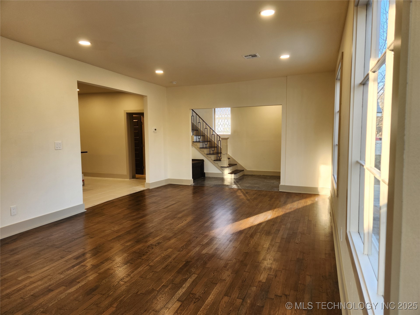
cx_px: 210
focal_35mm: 23
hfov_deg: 73.9
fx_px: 279
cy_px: 158
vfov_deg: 58.9
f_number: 1.8
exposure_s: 1/120
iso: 64
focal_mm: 5.4
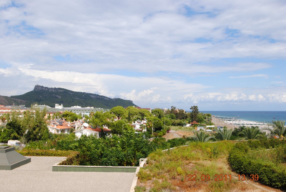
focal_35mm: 36
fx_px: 287
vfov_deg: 37.0
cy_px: 96
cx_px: 143
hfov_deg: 53.0
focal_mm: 24
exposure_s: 1/250
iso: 100
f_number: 8
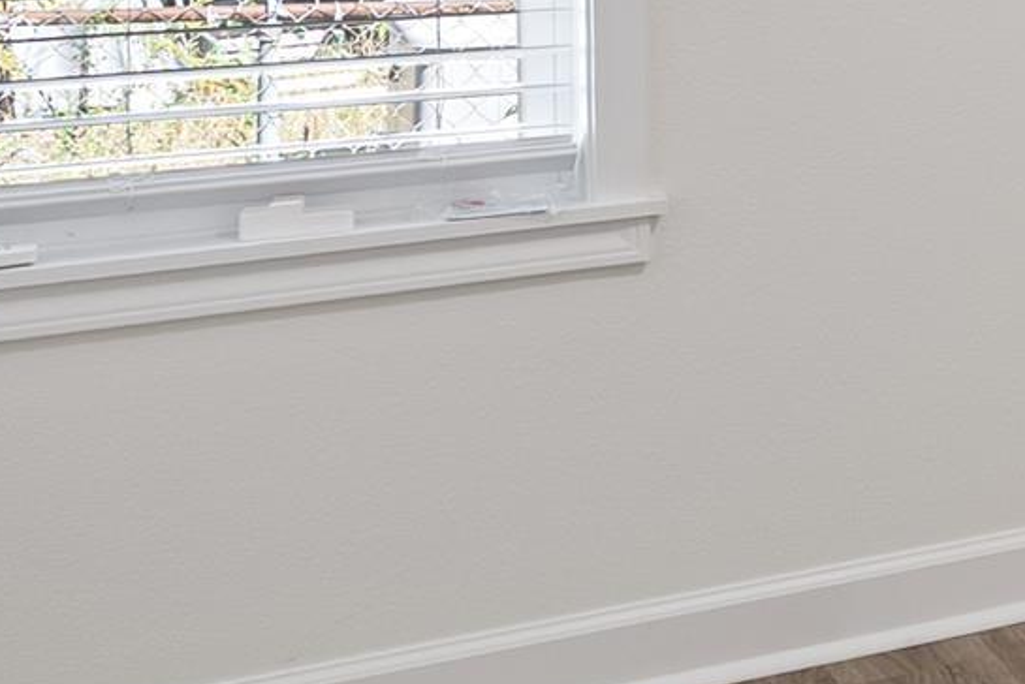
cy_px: -300
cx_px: 1742
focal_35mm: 88
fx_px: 2507
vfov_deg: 14.6
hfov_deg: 18.8
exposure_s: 1/4
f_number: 9
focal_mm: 16
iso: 250
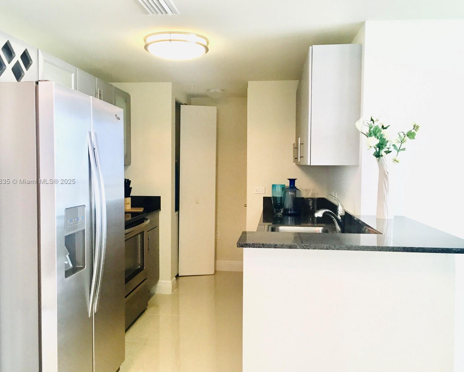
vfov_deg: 47.1
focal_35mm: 31
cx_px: 227
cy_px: 182
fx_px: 426
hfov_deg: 57.2
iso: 32
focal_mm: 4.15
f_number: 2.2
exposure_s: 1/30
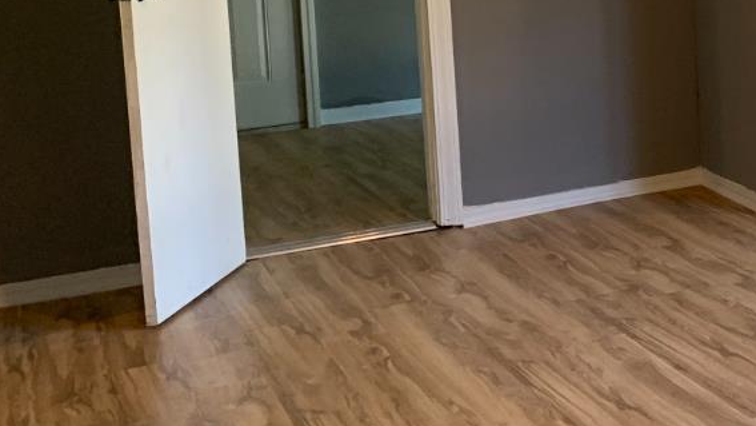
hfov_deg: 25.1
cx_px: 931
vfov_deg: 15.5
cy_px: -90
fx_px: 1504
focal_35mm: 75
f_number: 1.8
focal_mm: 4.25
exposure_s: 1/60
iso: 64
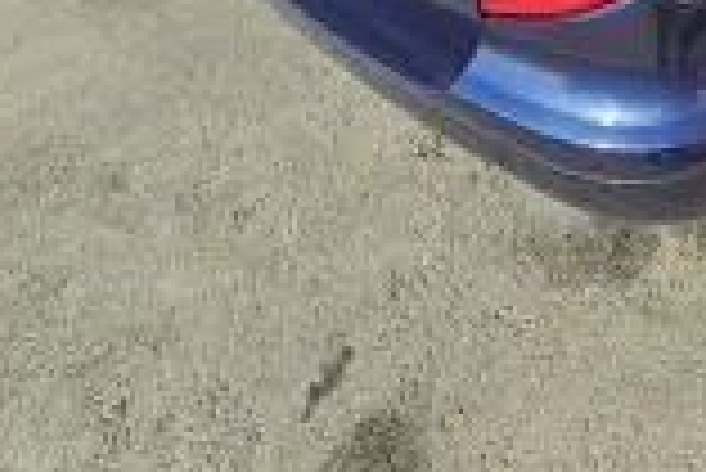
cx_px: 679
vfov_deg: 35.6
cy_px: -58
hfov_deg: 50.7
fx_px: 608
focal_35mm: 31
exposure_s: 1/1102
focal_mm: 2.2
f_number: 2.2
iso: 50
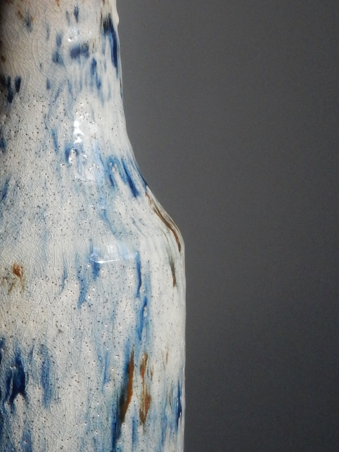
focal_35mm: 263
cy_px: 222
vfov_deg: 7.5
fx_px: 3435
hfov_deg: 5.6
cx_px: 74
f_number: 5.6
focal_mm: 20.9
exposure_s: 1/200
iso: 400
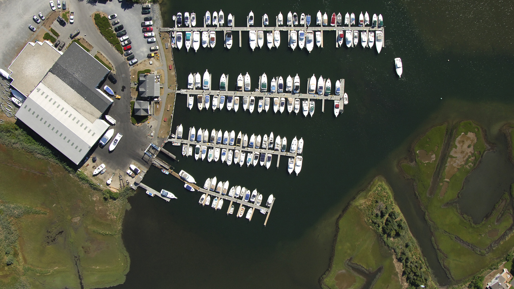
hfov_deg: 52.8
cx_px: 255
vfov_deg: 31.2
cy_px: 125
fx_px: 518
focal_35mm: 38
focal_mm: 24
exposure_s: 1/1000
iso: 400
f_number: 7.6
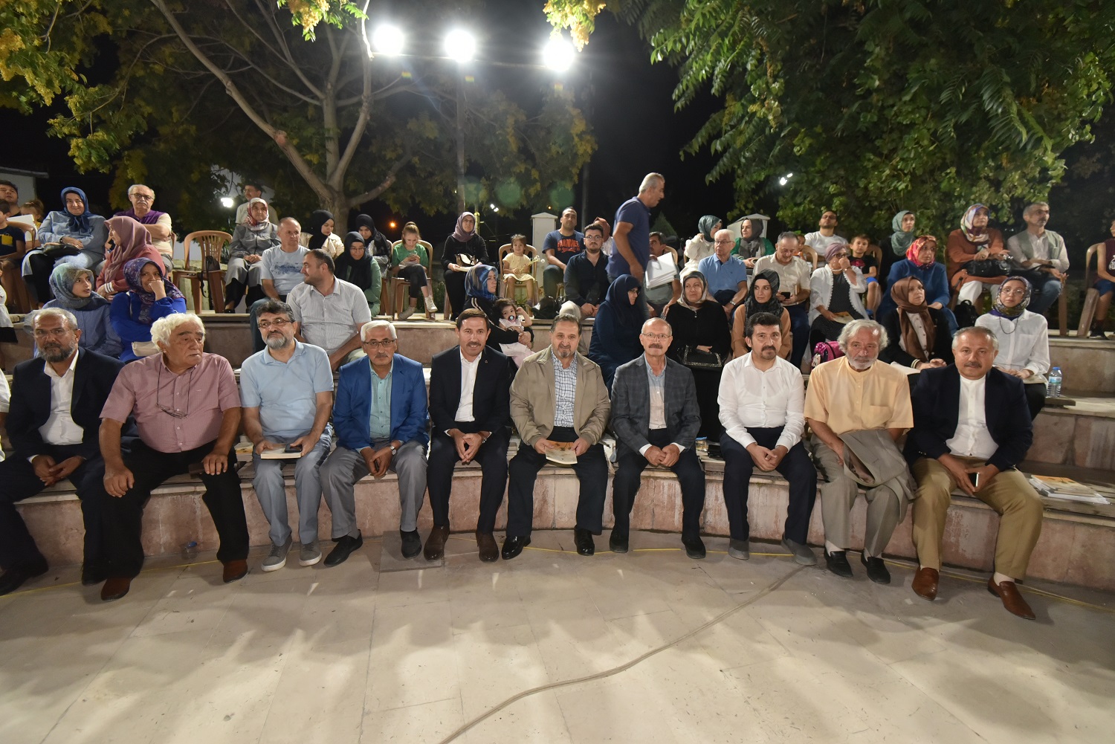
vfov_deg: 73.8
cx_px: 558
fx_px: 496
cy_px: 372
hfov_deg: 96.7
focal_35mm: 16
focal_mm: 16
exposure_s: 1/60
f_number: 5
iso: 1600
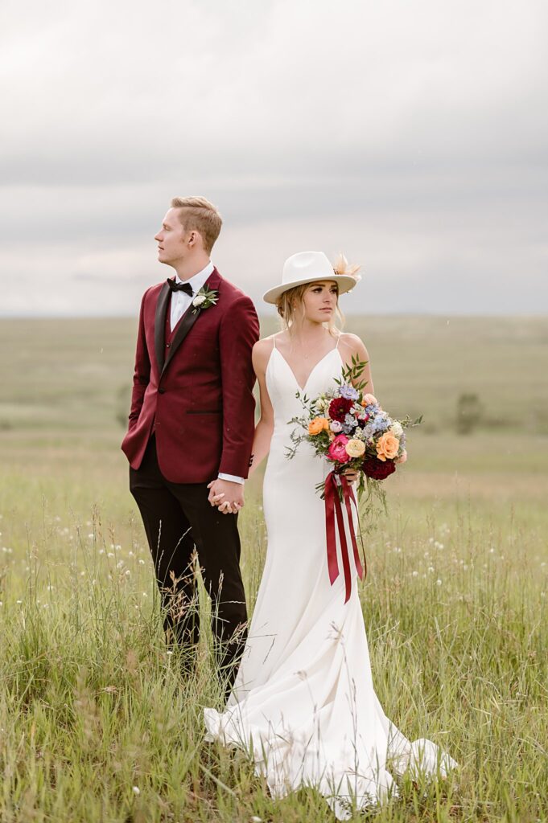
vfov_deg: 22.2
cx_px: 274
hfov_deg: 14.8
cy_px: 412
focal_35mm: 92
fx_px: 2104
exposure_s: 1/640
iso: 200
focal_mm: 92
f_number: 2.8
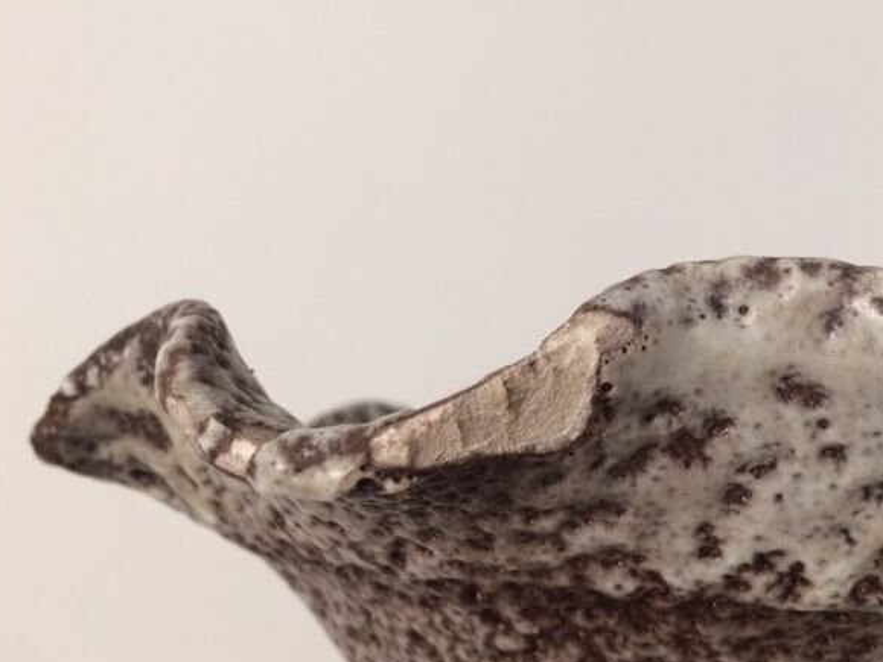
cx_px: 472
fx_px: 816
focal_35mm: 32
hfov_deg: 56.8
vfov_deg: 44.2
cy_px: 329
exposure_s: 1/33
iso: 125
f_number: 2.2
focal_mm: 4.15
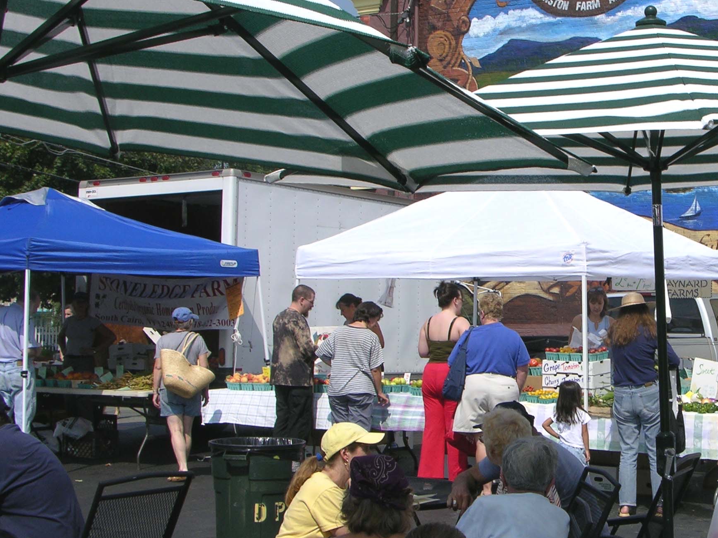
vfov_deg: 22.3
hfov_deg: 28.7
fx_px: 1369
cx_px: 584
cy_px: 269
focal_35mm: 66
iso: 50
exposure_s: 1/354
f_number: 7.1
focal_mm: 8.9
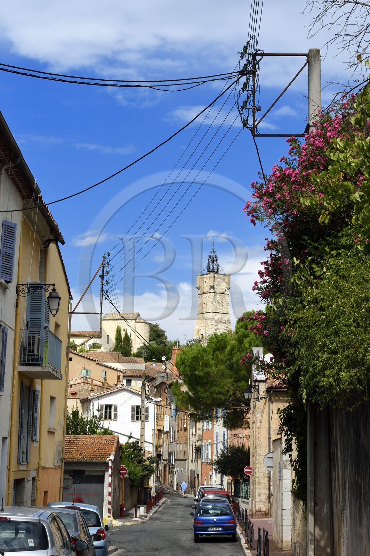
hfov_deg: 19.4
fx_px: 1081
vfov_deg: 28.9
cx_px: 185
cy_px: 278
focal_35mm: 70
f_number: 20
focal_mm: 70
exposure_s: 1/125
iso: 200
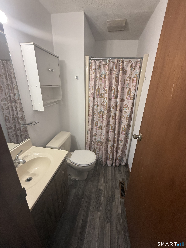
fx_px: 100
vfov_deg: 102.1
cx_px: 93
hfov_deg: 85.7
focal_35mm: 14
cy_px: 124
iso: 250
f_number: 2.2
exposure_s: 1/60
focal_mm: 2.22
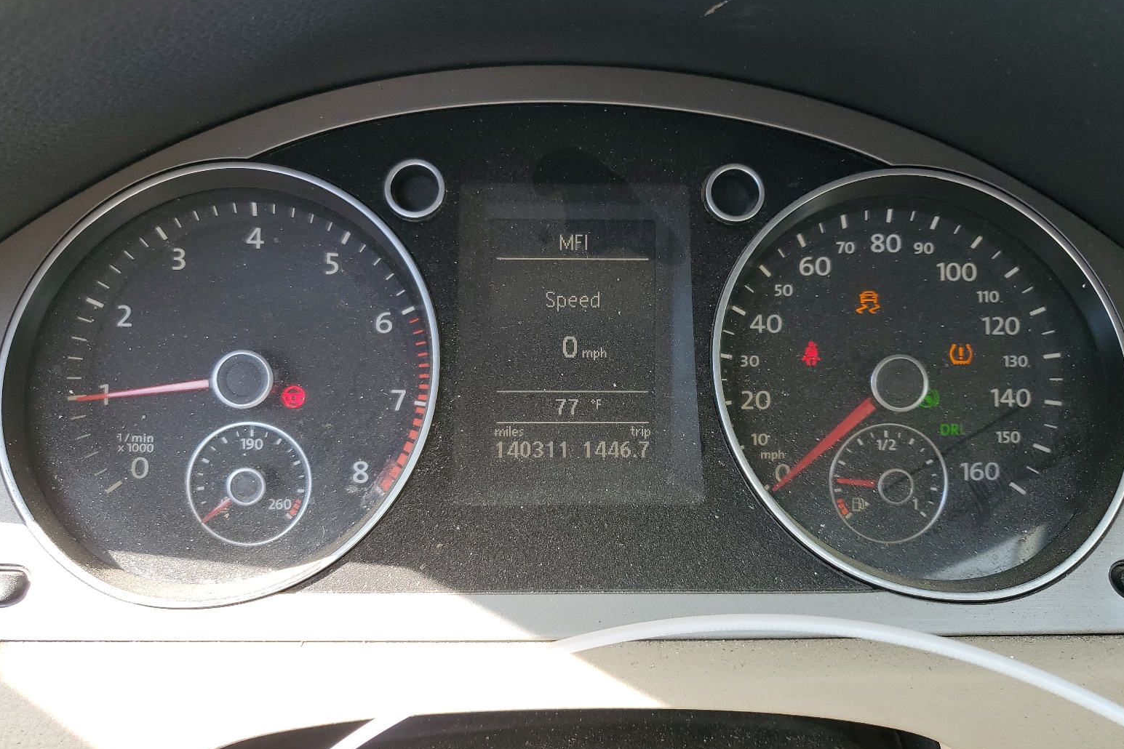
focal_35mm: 28
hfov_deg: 65.5
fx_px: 874
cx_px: 570
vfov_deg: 46.4
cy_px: 369
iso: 50
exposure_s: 1/238
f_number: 1.5
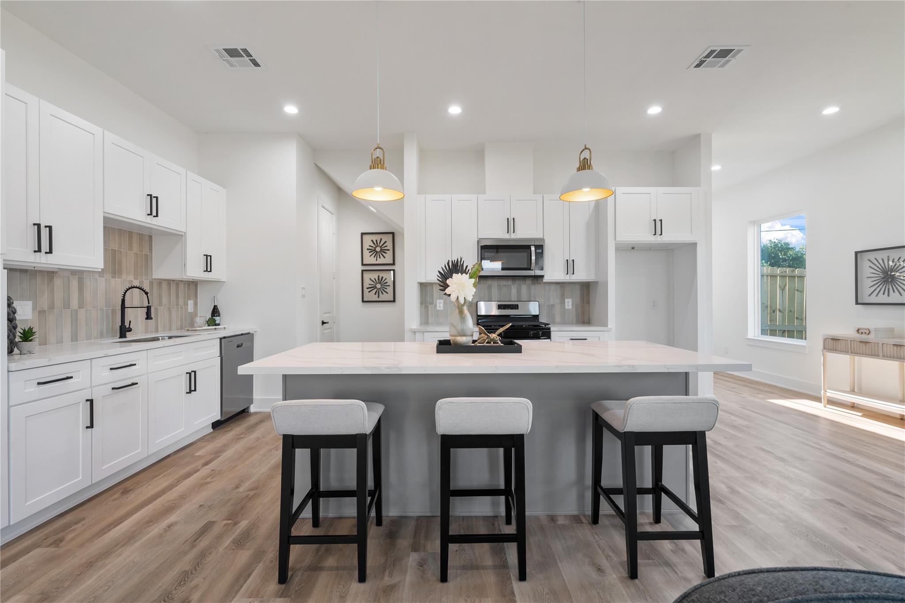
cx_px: 452
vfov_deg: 73.7
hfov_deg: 96.7
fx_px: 402
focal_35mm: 16
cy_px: 302
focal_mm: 16
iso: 200
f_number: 9
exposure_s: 1/2
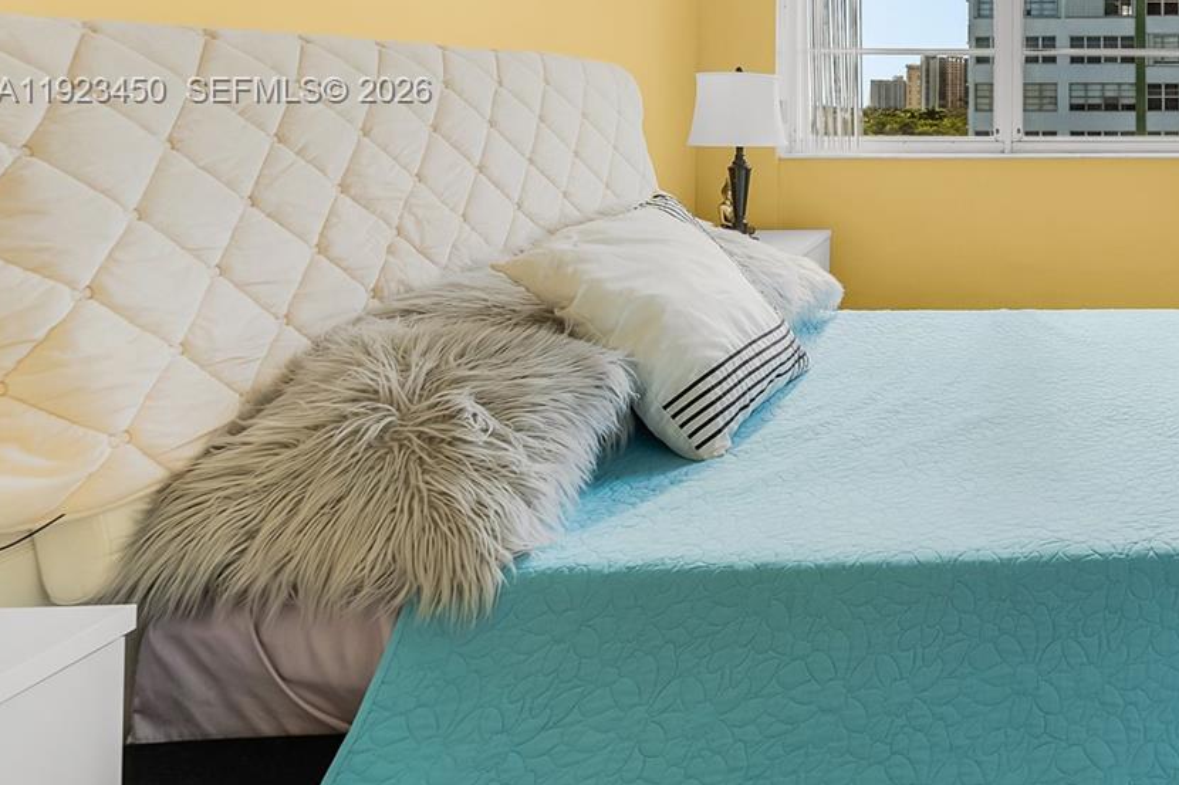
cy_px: 92
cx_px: 1125
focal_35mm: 27
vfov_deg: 44.1
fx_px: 884
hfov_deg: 55.3
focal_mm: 14
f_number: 8
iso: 100
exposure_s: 1/160
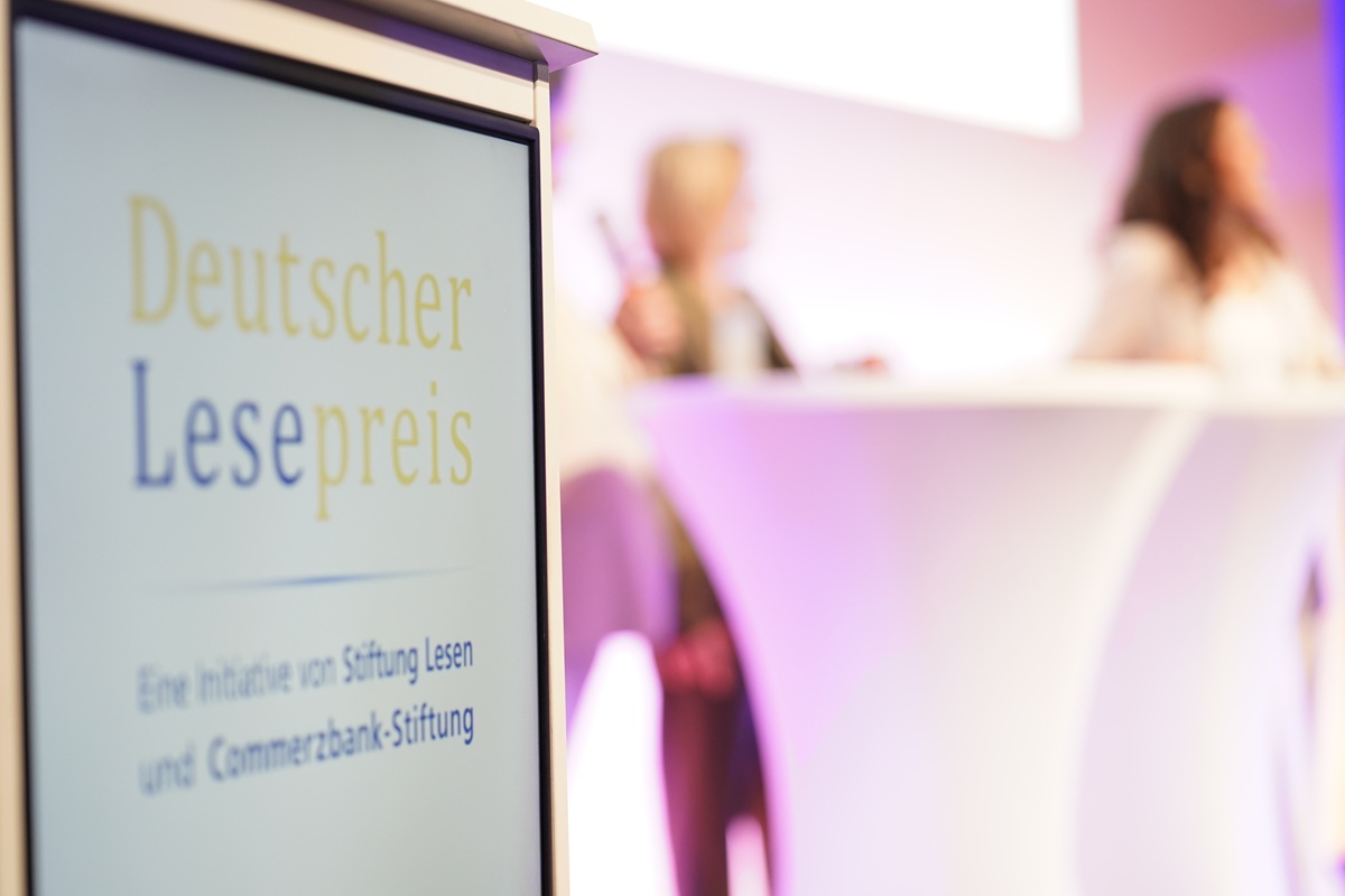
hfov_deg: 23.9
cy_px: 448
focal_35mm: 85
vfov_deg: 16.1
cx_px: 672
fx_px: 3175
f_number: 2.8
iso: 1600
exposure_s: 1/200
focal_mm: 85
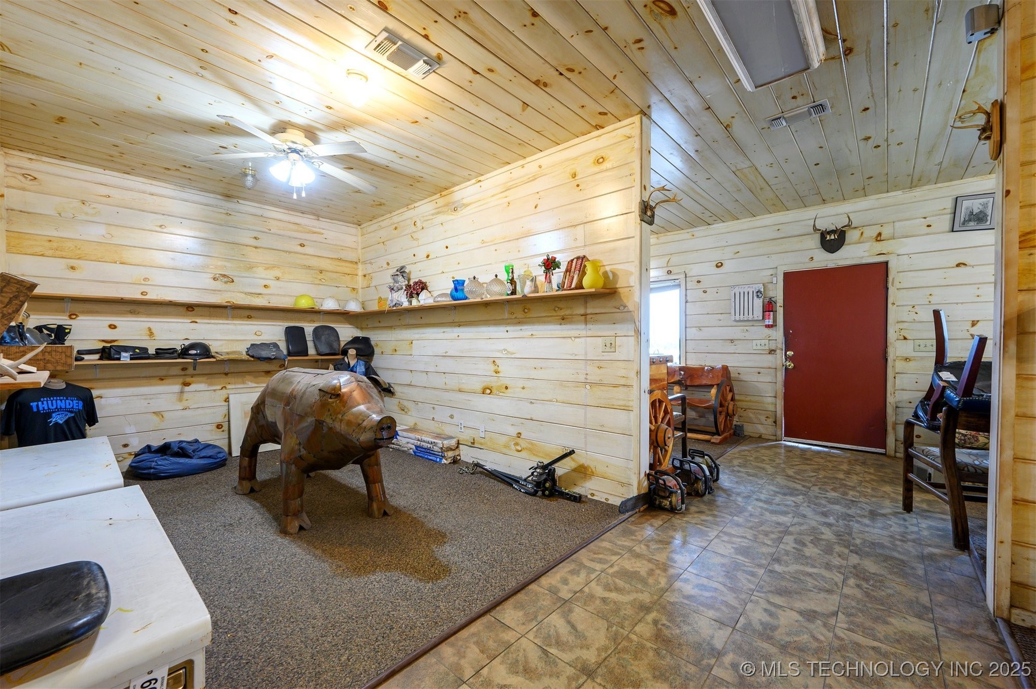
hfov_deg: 104.3
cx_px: 518
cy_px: 344
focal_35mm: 14
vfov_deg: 81.1
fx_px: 403
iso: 250
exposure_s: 1/2
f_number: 9
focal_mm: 14
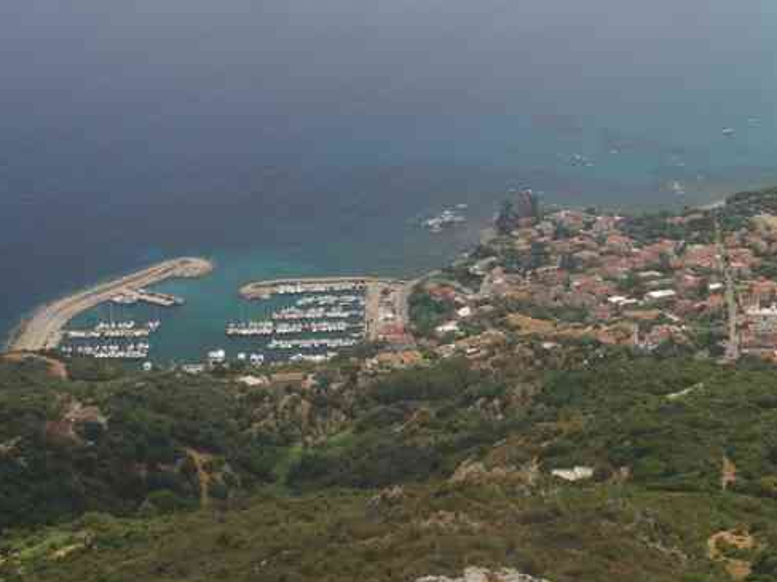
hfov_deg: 27.1
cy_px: 136
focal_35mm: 71
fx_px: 1593
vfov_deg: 20.5
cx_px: 562
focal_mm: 24
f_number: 11
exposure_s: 1/100
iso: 200
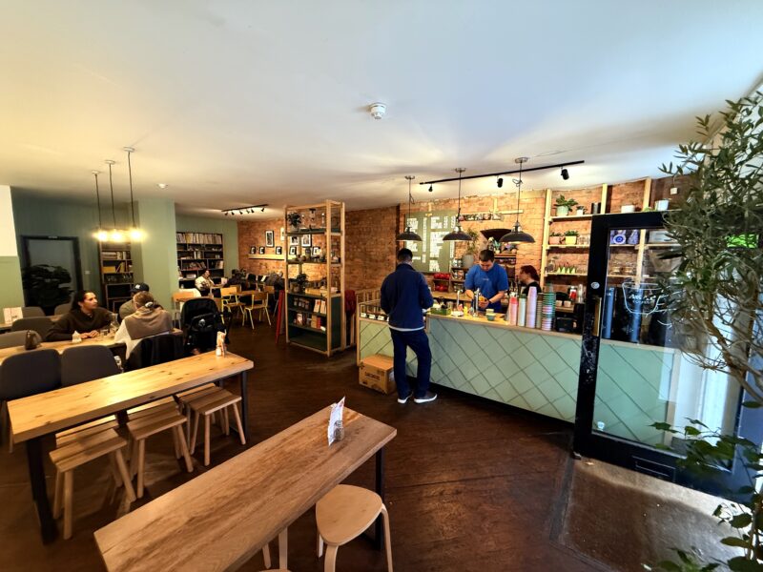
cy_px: 286
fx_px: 309
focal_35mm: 14
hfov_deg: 102.1
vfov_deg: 85.7
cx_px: 382
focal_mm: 2.22
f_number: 2.2
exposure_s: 1/50
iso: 640
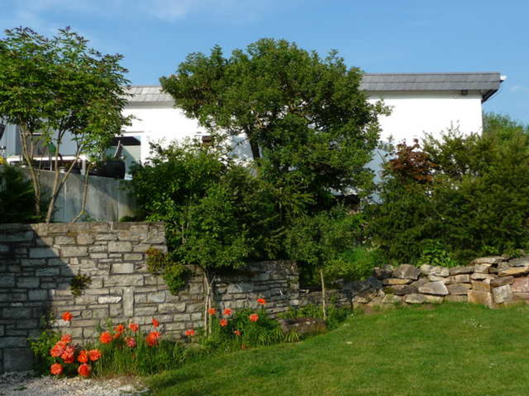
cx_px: 264
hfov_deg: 43.9
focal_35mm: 43
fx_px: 657
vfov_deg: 33.6
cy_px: 198
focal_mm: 7.1
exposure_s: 1/640
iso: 100
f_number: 4
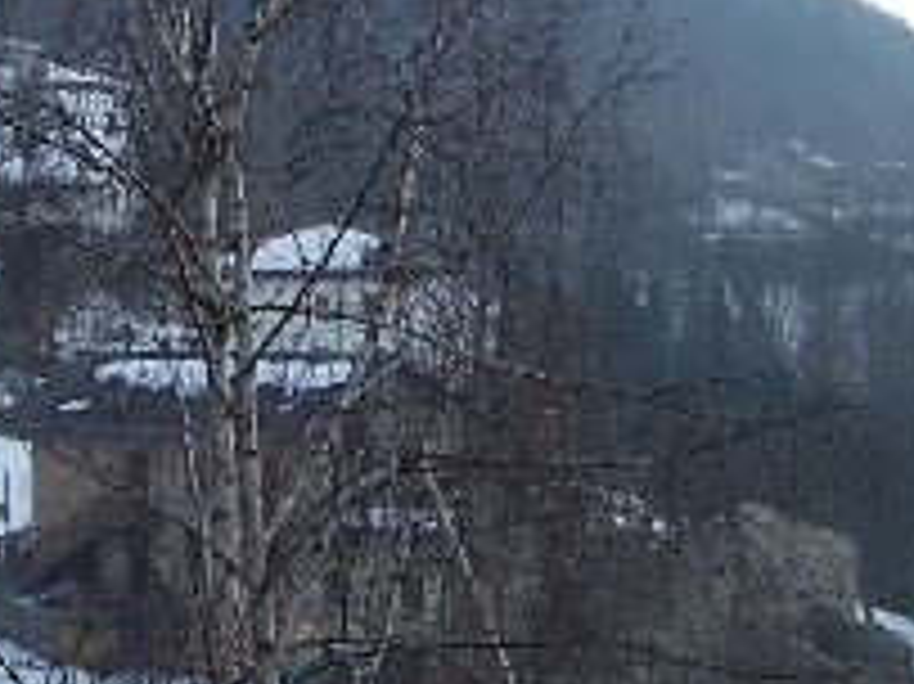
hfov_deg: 14.6
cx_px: 149
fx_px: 3536
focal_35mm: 134
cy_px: 216
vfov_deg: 11.0
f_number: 5.6
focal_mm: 5.6
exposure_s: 1/350
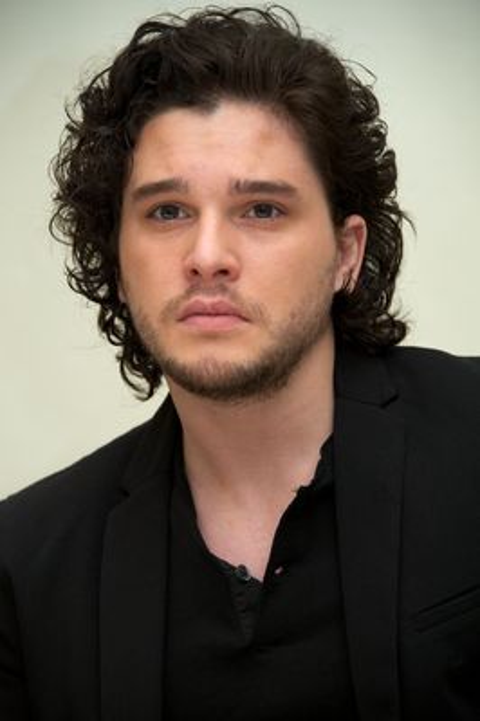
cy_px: 360
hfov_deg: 6.5
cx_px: 240
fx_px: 4207
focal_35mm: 210
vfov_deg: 9.8
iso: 640
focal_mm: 210
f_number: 6.3
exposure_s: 1/60
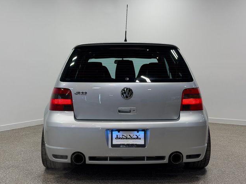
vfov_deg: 29.7
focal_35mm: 49
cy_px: 93
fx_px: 348
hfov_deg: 38.9
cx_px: 123
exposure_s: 1/379
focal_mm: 6.76
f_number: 1.78
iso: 64
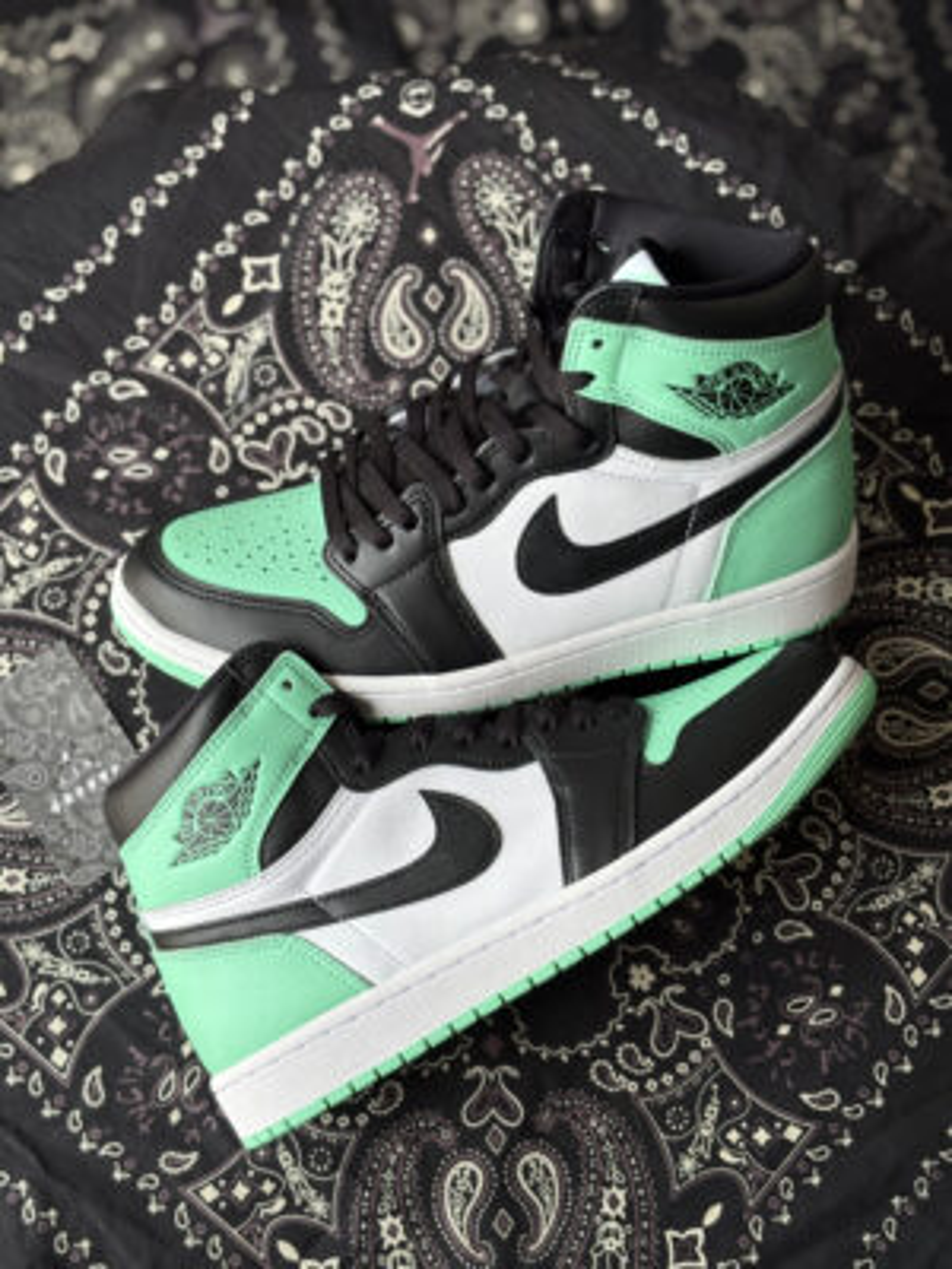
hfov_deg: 28.0
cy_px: 634
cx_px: 476
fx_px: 1907
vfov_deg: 36.8
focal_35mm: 52
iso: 40
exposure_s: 1/120
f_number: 1.6
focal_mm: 5.96
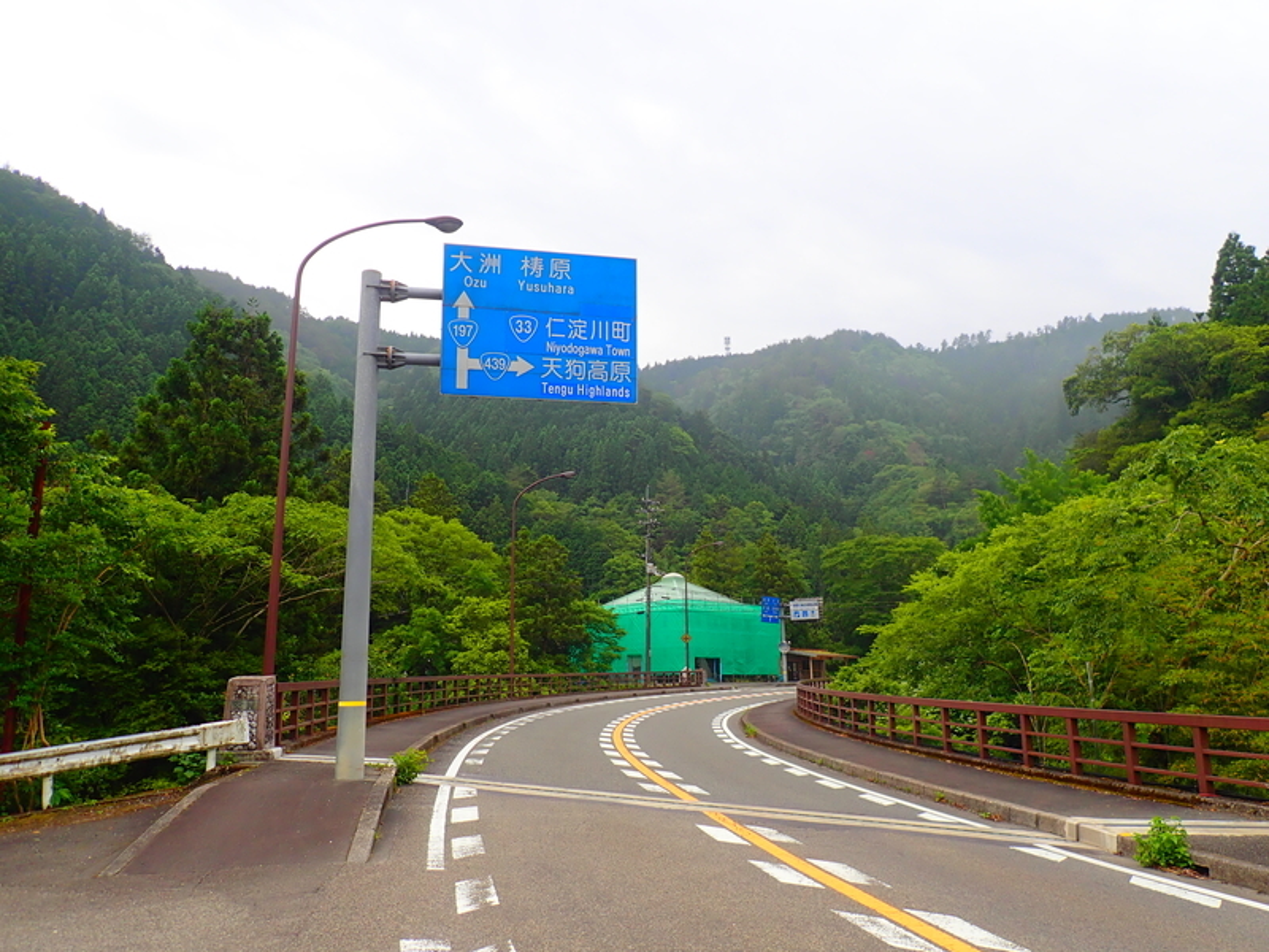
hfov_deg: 69.4
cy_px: 476
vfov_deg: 54.9
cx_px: 634
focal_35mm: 25
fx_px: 916
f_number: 2.8
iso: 100
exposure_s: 1/250
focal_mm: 4.5
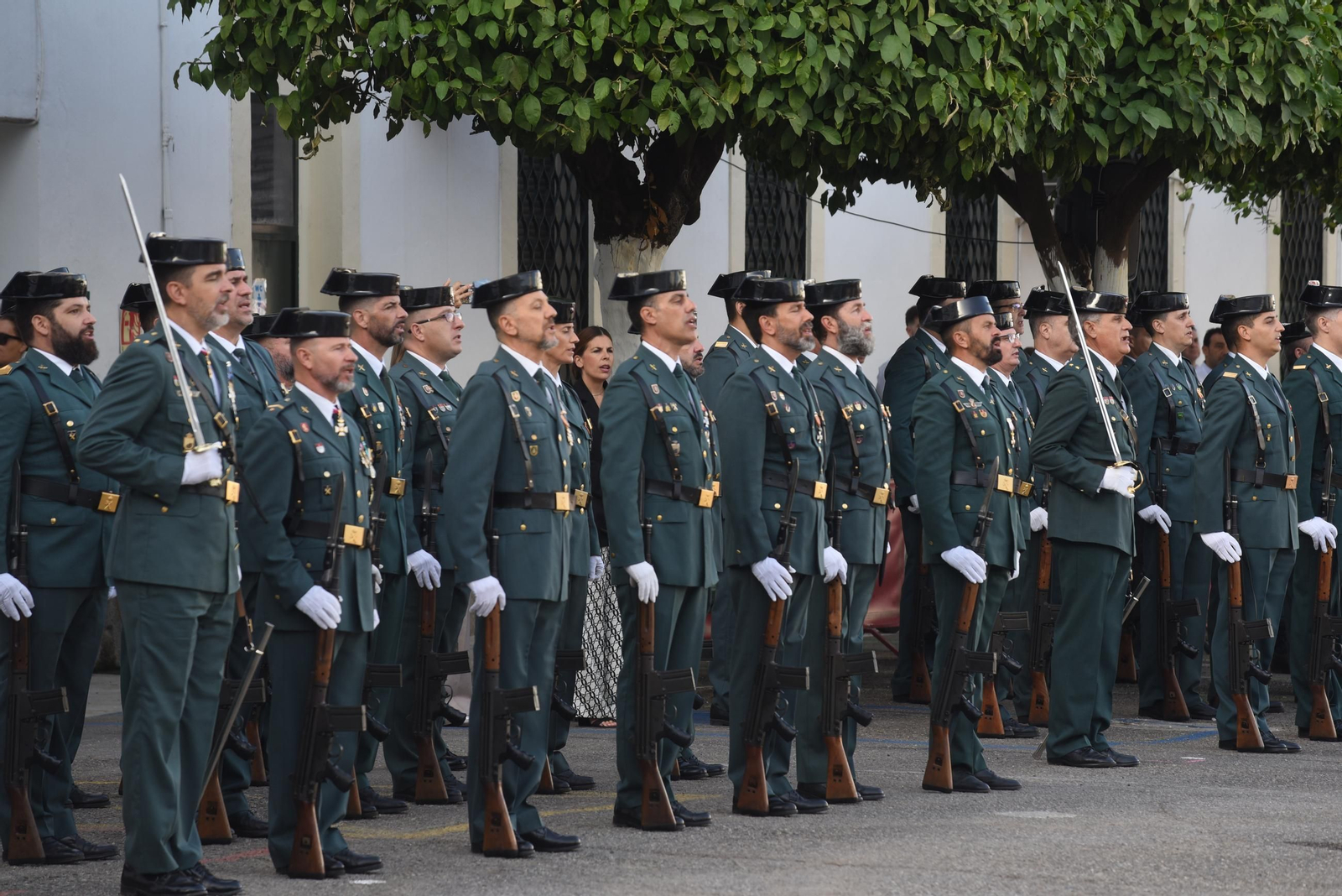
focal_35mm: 190
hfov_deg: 10.8
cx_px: 671
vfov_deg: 7.2
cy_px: 448
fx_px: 7085
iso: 320
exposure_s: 1/250
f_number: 5
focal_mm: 190
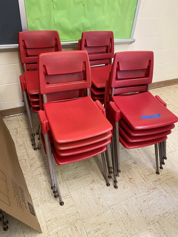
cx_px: 89
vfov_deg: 67.3
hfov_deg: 53.1
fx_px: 178
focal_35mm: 26
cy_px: 118
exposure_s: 1/60
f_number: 1.8
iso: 160
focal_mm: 4.25
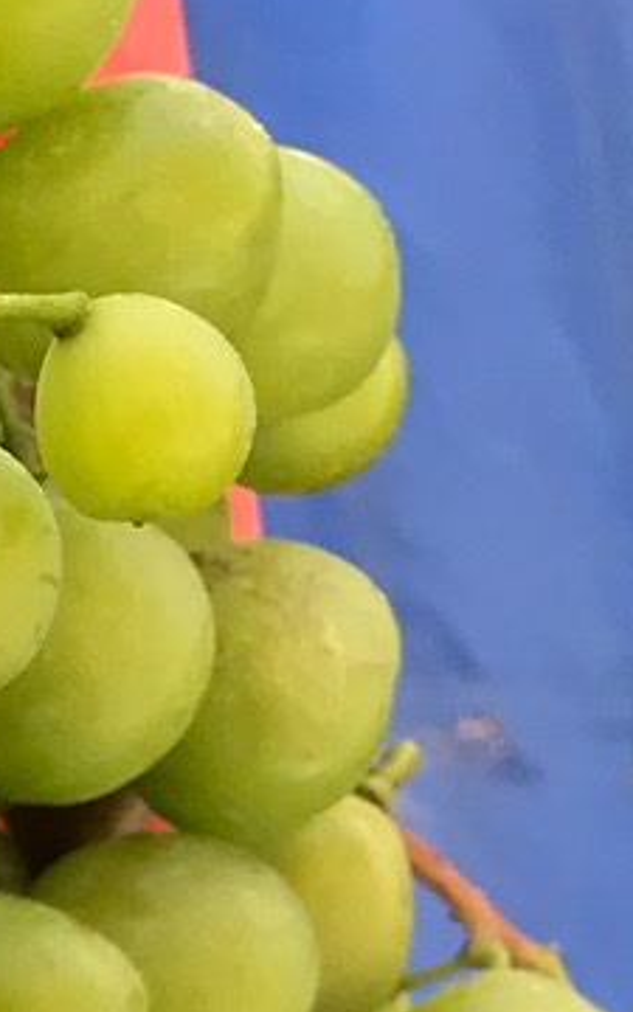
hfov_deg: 6.5
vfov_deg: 11.1
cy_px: 2091
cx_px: -1792
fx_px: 4665
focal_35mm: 169
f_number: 1.8
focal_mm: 3.99
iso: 20
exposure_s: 1/219
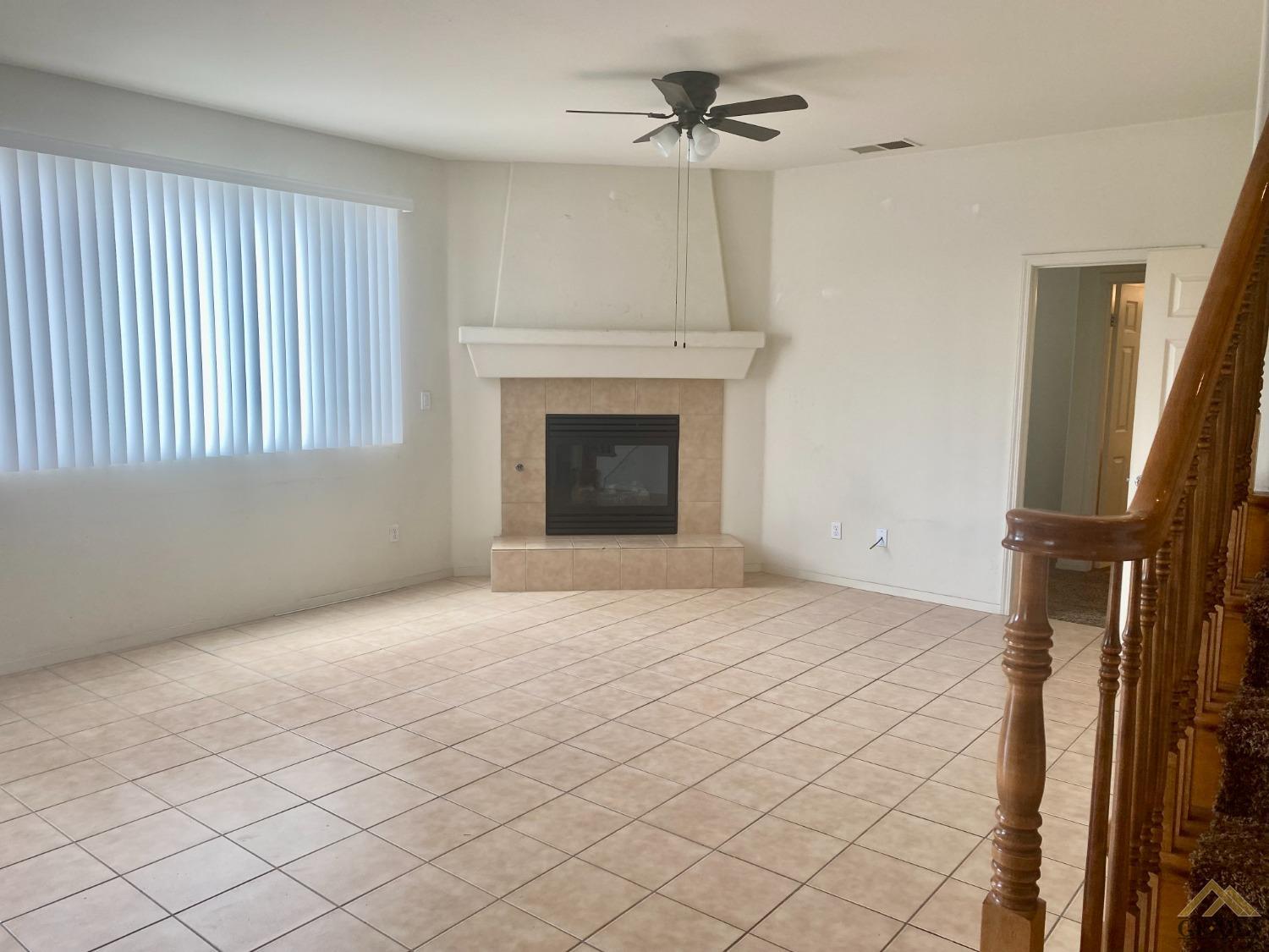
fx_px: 953
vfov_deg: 53.1
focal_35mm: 26
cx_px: 634
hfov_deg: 67.3
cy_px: 476
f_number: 1.8
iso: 50
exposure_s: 1/120
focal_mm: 4.25
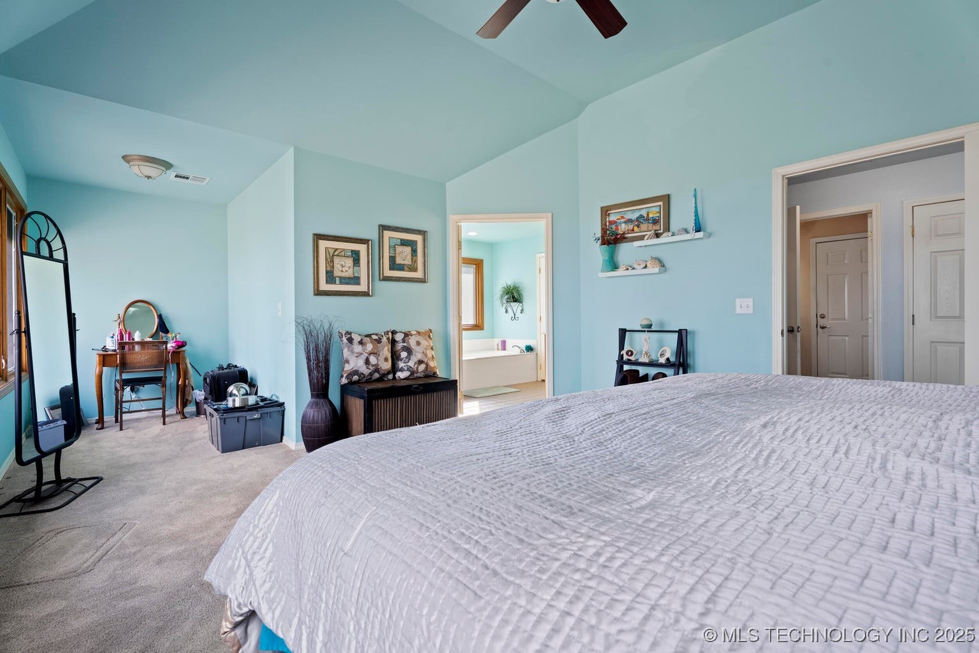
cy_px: 326
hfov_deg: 96.7
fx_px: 435
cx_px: 490
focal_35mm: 16
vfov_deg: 73.7
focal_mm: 16
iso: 250
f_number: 9
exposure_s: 1/3
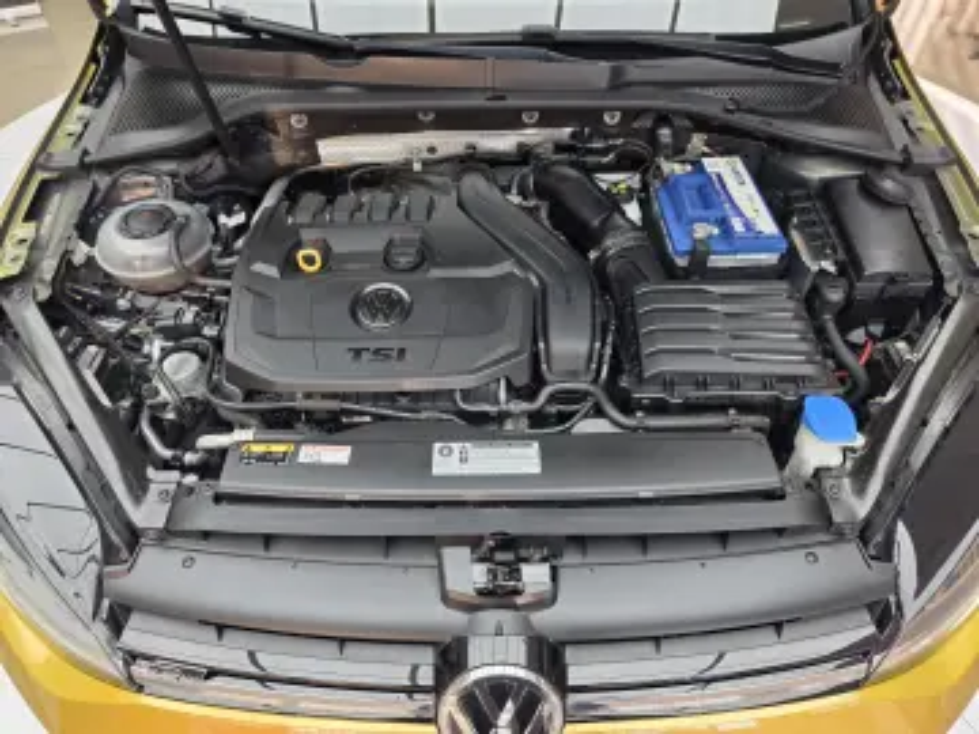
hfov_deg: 73.9
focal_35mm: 23
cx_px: 490
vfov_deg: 58.9
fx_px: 650
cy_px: 367
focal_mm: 6.25
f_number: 1.7
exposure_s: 1/100
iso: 32
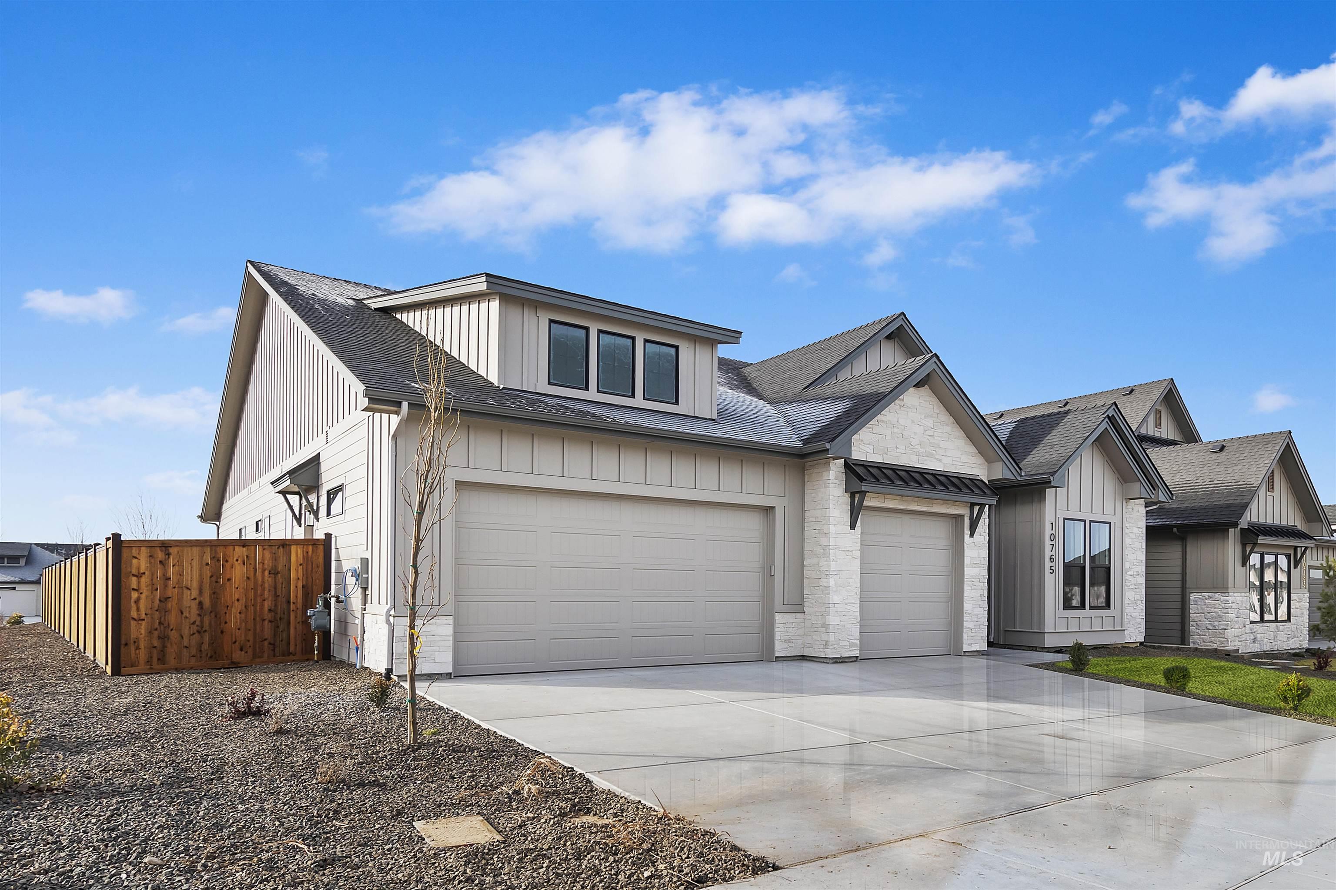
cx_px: 668
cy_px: 445
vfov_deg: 77.3
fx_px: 557
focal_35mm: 15
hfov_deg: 100.4
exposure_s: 1/50
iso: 320
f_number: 11
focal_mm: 10
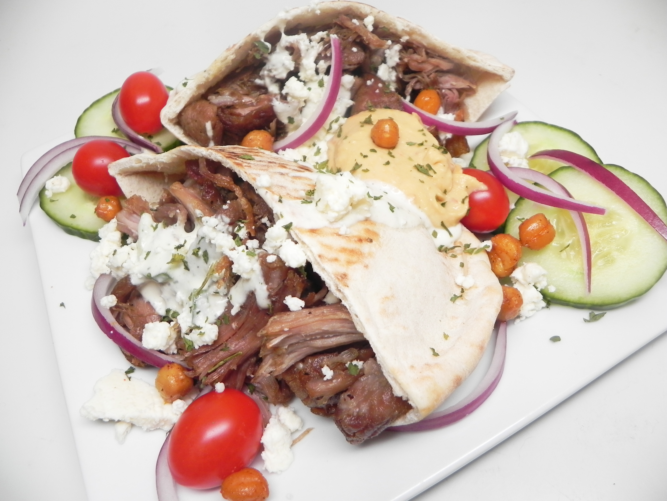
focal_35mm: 26
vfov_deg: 53.1
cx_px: 334
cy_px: 250
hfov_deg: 67.3
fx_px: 501
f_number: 2.8
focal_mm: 4.6
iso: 160
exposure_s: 1/52.6
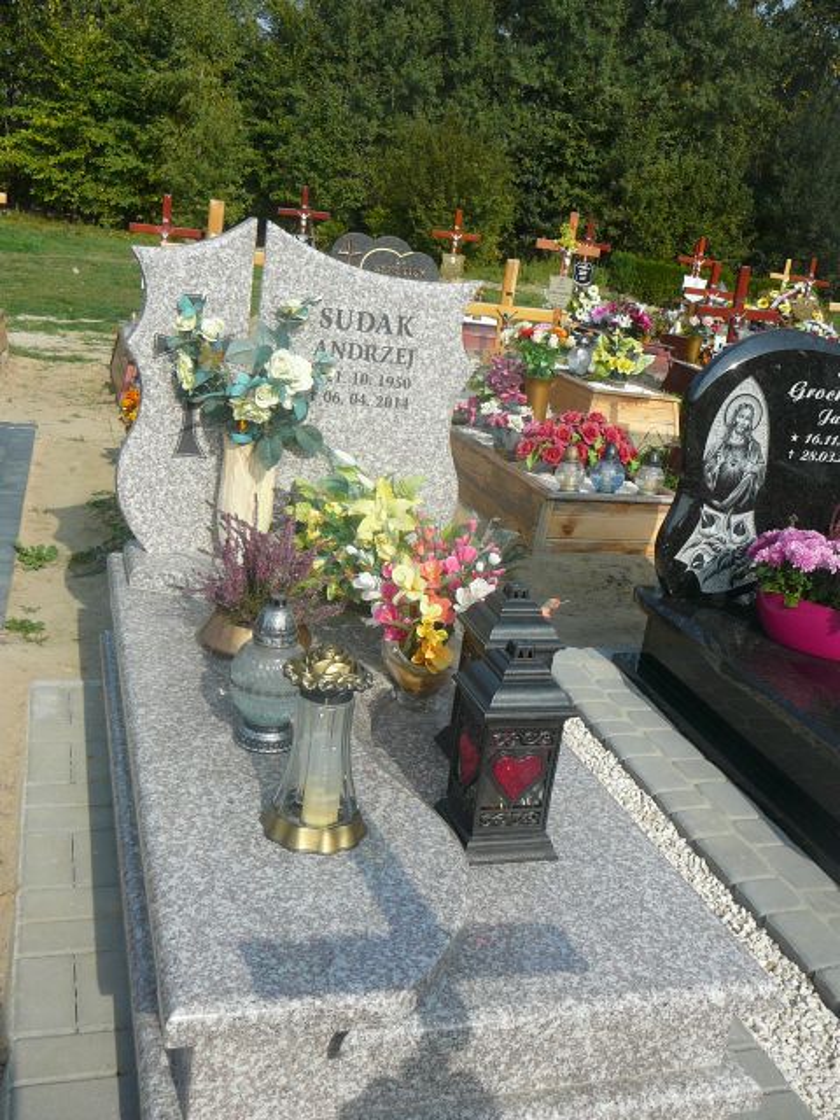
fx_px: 1132
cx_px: 420
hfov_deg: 40.7
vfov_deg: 52.6
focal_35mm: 35
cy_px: 560
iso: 80
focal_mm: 5.2
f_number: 5
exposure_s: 1/500
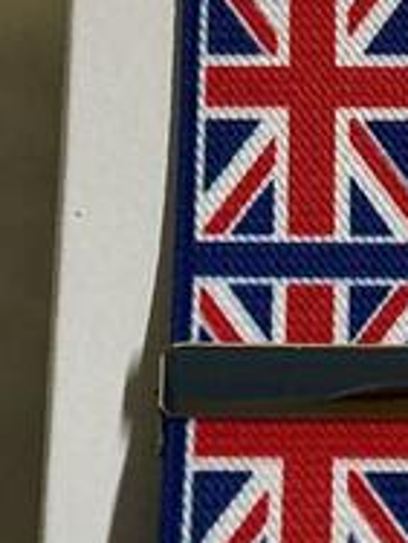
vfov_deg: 14.2
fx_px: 2184
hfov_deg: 10.5
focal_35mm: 139
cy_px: 253
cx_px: 515
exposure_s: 1/50
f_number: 1.8
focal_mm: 3
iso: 125
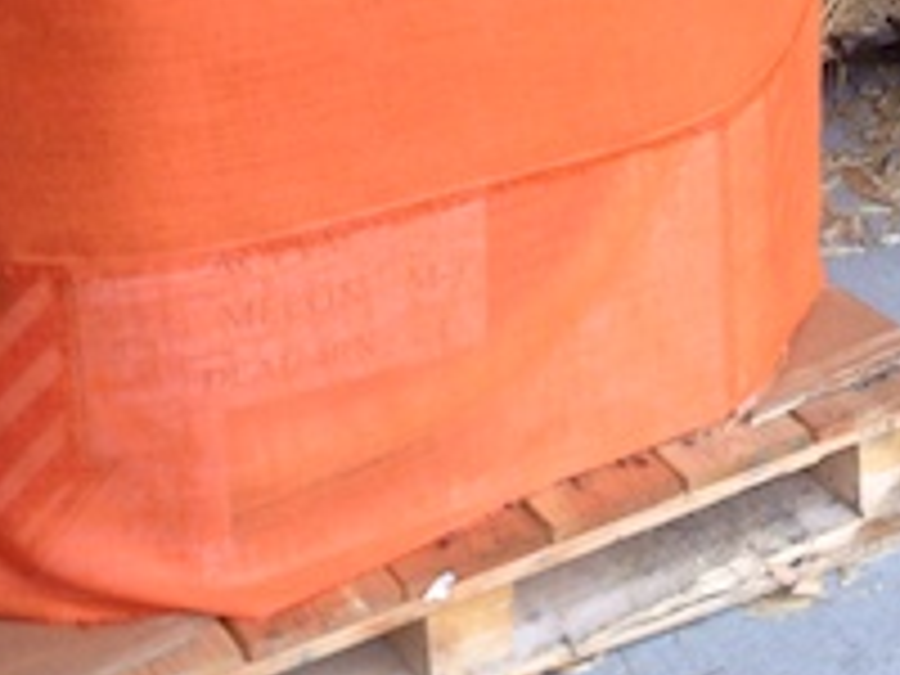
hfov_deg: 19.3
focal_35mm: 99
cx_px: 891
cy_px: -252
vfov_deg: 14.2
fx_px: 2574
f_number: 2.4
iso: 64
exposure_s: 1/120
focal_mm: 4.12
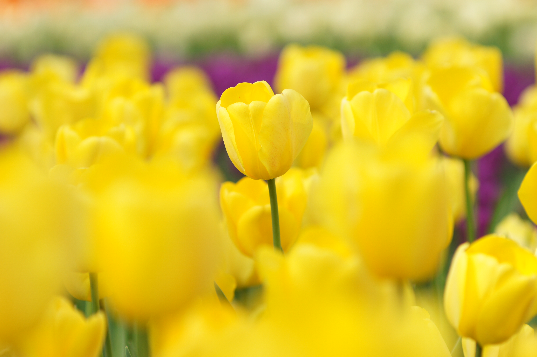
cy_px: 178
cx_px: 268
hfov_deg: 13.7
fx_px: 2235
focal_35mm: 150
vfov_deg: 9.1
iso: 200
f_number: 3.2
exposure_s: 1/500
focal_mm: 100
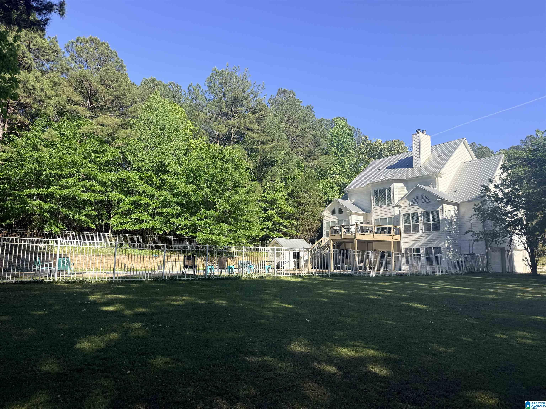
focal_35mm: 24
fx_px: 379
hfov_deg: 71.6
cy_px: 204
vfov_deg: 56.8
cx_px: 273
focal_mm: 6.76
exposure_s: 1/2299
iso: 80
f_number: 1.78
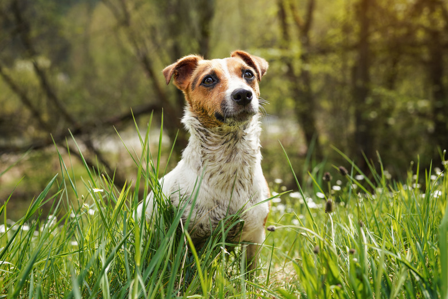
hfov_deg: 54.4
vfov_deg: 37.9
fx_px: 436
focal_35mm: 35
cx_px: 224
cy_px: 150
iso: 100
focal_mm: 35
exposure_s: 1/640
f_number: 3.5
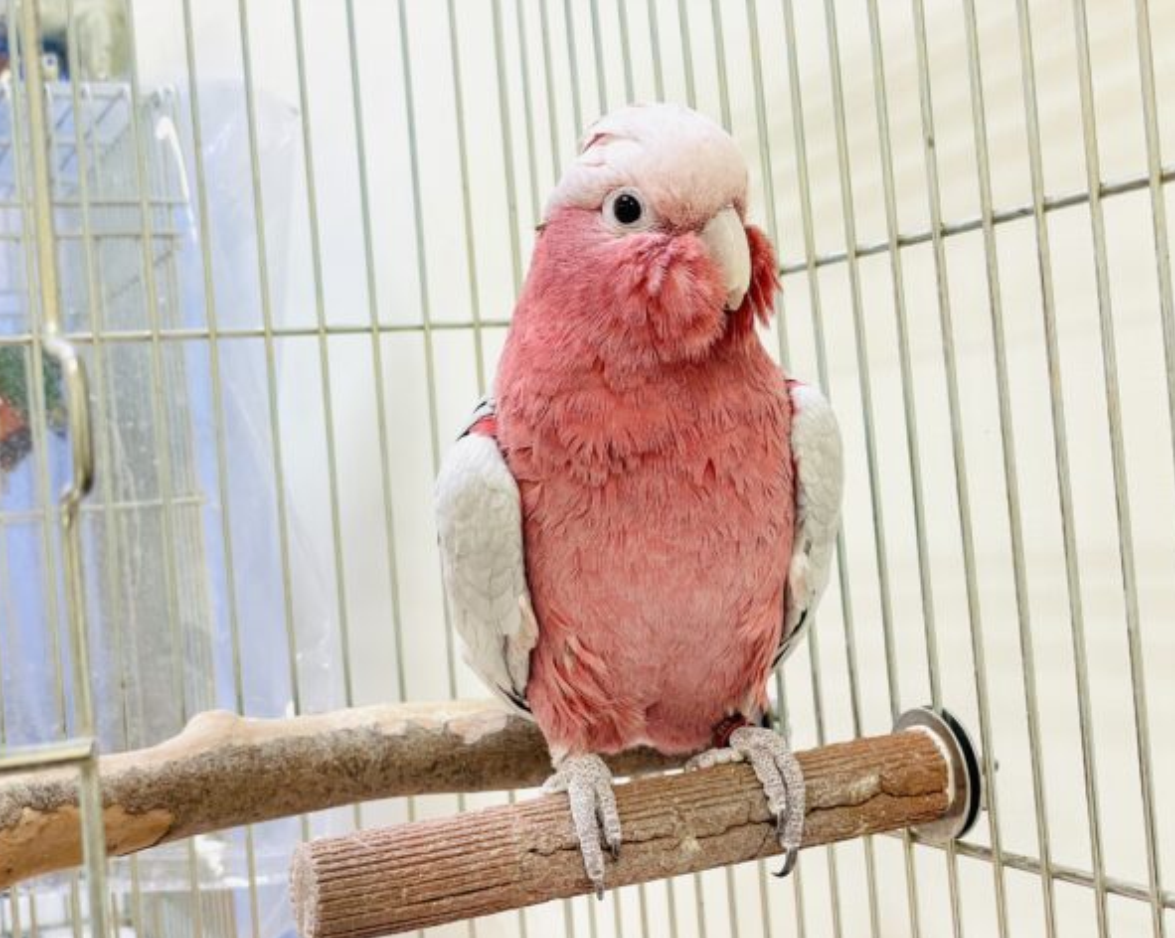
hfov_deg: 34.2
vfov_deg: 27.6
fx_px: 1911
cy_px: 473
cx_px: 583
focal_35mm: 55
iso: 125
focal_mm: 6
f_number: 2
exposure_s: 1/99
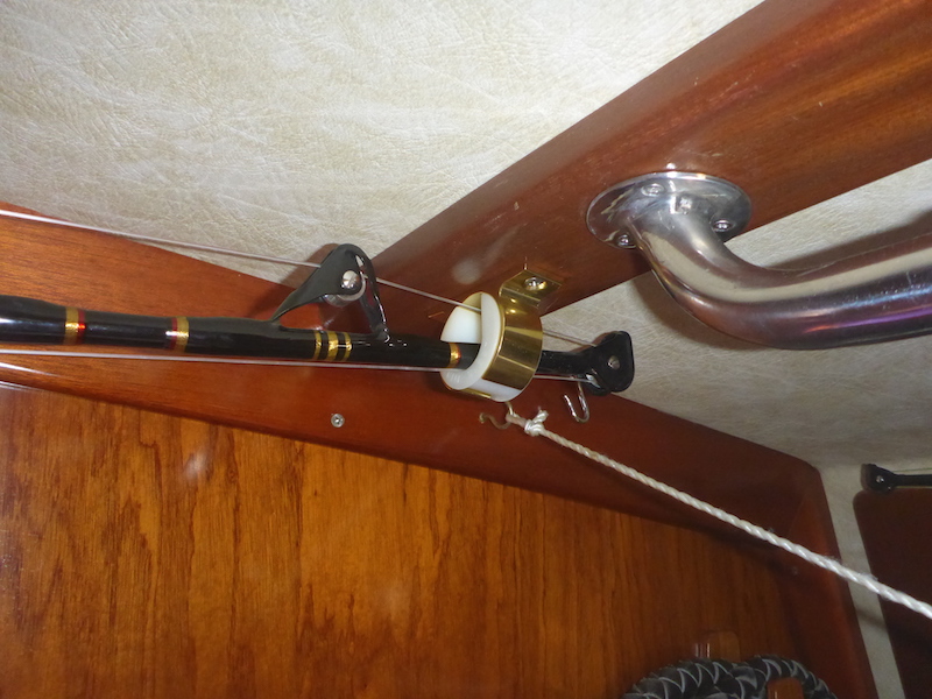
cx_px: 466
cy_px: 350
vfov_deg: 49.7
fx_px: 754
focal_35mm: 28
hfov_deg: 63.4
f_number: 3.3
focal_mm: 4.9
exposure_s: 1/60
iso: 800
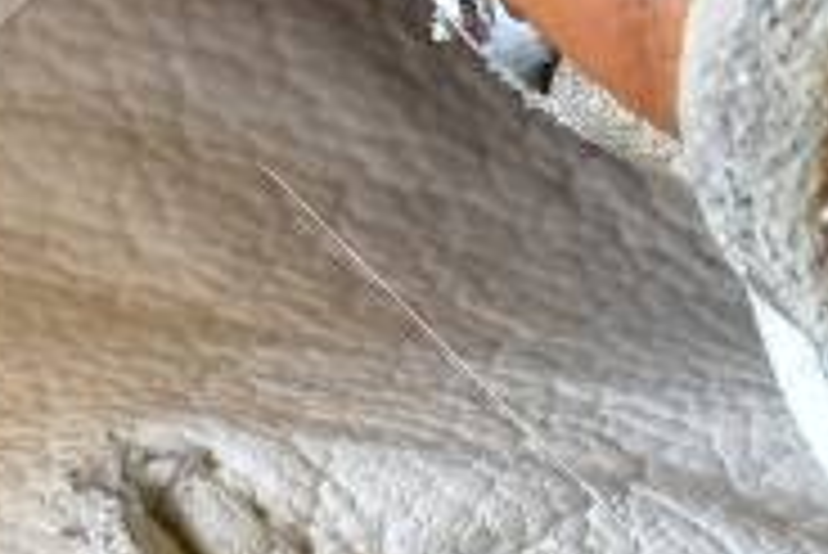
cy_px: -338
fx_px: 9736
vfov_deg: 3.2
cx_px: -886
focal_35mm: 423
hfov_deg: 4.8
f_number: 10
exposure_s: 1/15
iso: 640
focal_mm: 40
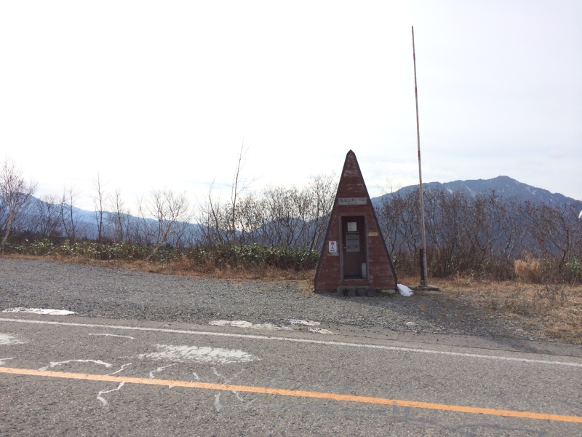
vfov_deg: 46.8
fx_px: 504
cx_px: 291
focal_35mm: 30
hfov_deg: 60.0
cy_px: 218
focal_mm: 4.12
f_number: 2.2
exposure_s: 1/2160
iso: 32
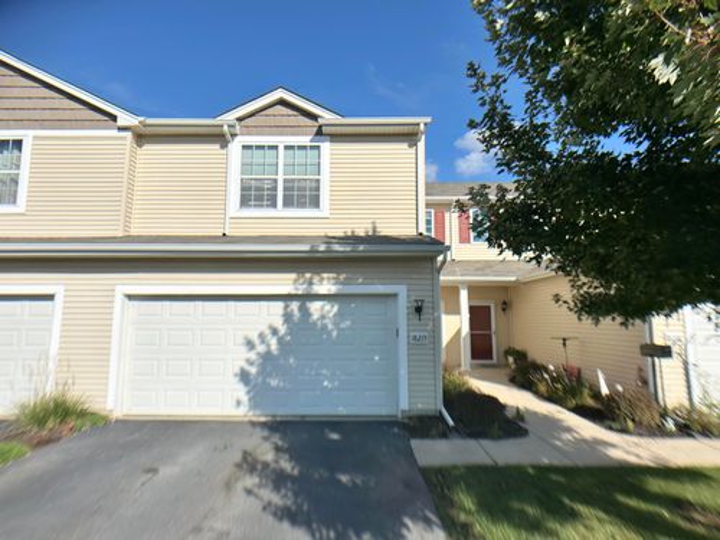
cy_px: 270
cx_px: 360
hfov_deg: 71.6
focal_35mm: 24
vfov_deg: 56.8
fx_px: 499
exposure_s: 1/8197
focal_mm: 6.86
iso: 80
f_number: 1.78
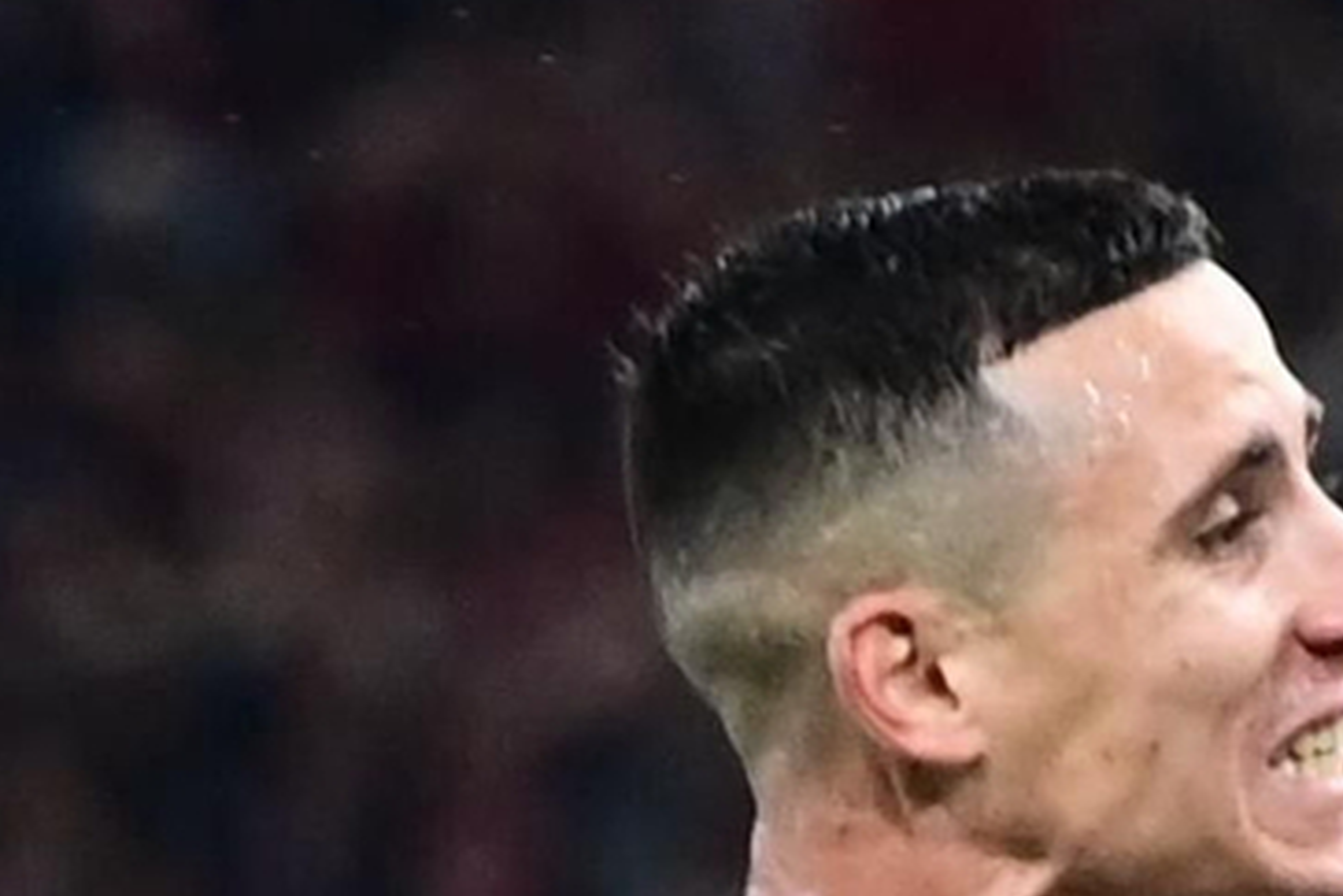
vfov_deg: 1.9
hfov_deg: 2.9
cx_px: 2434
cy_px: 1540
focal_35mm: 705
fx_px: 26298
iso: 2500
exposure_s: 1/1000
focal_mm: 160
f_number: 3.2
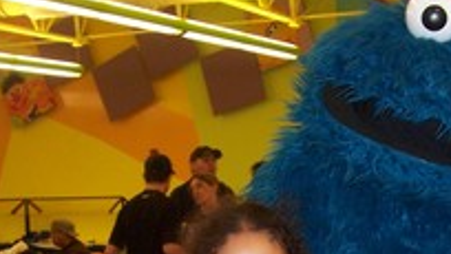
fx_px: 1041
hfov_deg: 24.2
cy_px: 369
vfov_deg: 13.2
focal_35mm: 87
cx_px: 338
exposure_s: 1/60
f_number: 2.7
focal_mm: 5.6
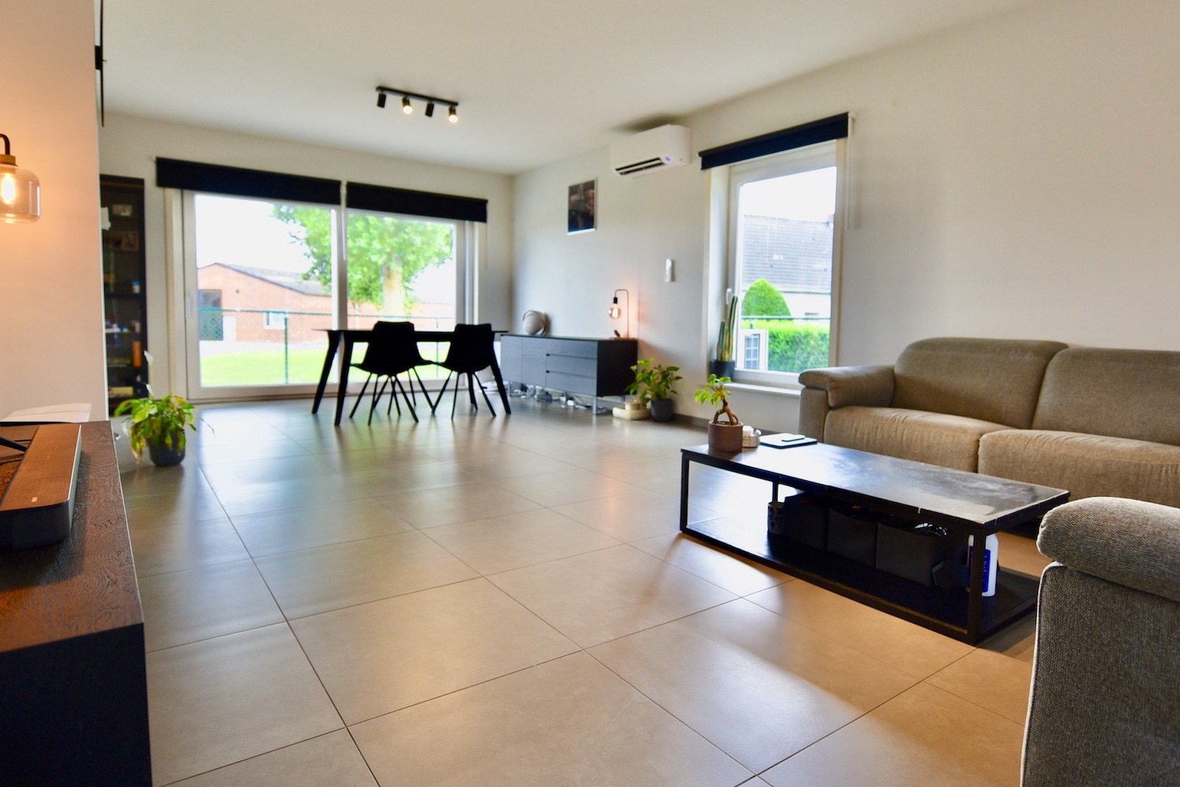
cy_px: 403
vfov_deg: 64.6
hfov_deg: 86.9
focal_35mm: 19
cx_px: 603
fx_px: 623
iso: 200
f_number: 2.8
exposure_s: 1/60
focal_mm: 15
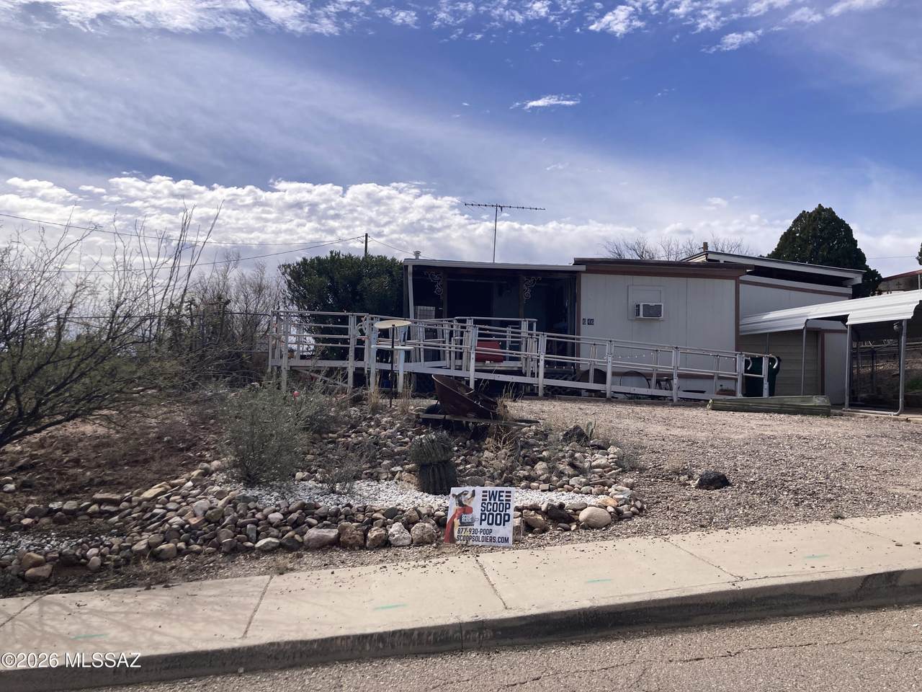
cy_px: 346
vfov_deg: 49.7
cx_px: 461
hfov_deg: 63.4
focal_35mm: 28
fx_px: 746
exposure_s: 1/4367
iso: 20
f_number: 1.8
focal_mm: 3.99
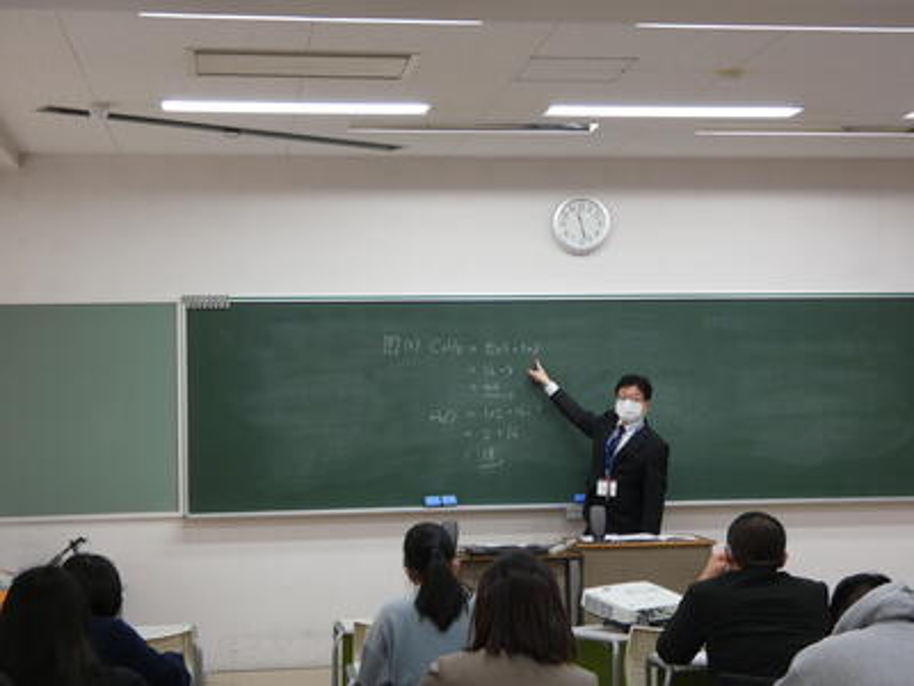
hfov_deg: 31.7
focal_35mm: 61
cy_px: 343
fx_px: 1611
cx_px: 457
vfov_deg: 24.0
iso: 250
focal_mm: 10.8
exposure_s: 1/80
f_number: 4.1
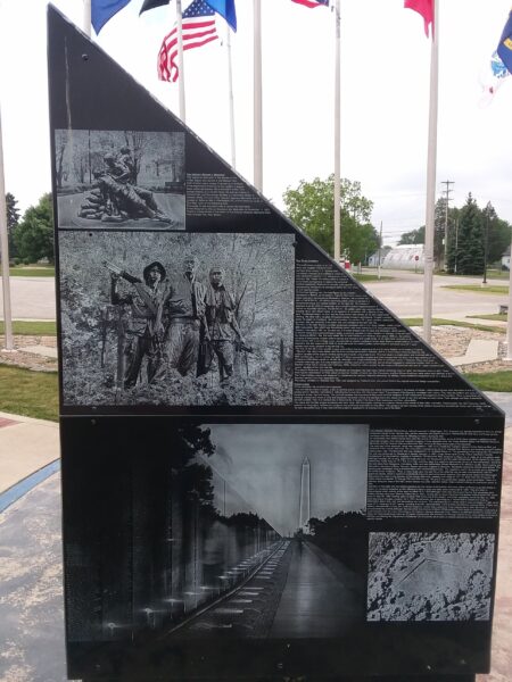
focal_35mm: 29
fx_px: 572
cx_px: 256
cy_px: 341
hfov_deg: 48.2
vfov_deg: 61.7
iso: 40
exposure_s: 1/916
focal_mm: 2.47
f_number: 1.9
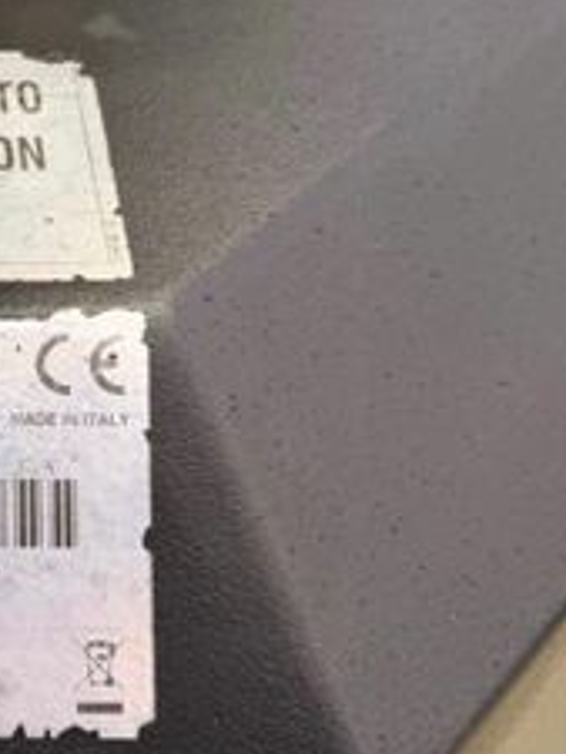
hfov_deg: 21.3
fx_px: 1394
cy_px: 305
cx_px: -121
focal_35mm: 64
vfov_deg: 30.2
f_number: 1.78
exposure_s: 1/405
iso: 80
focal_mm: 6.76
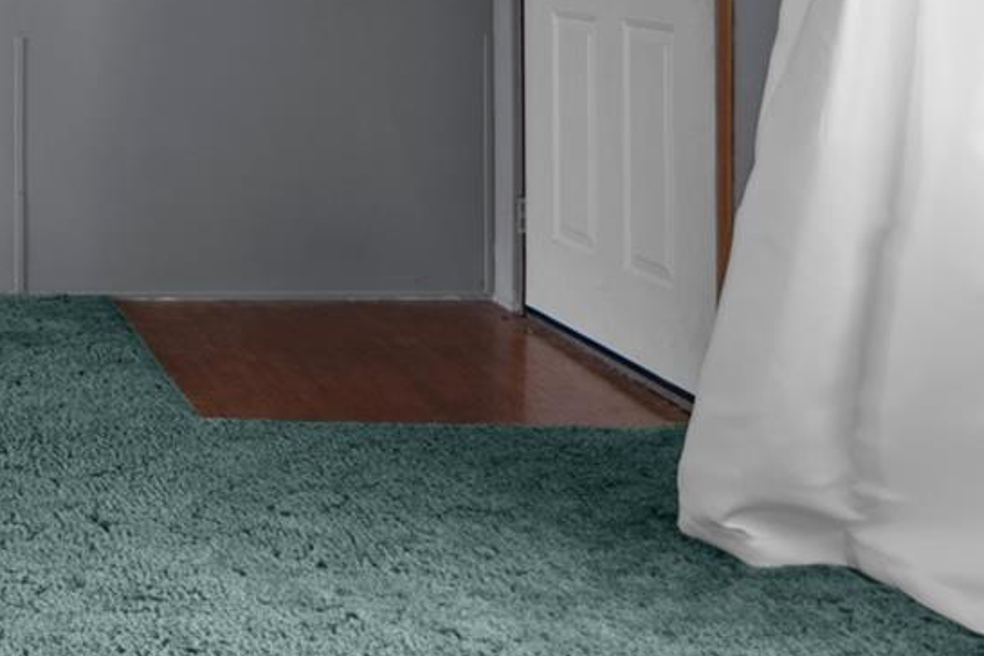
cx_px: -220
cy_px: -50
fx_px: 1640
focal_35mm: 60
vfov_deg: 21.5
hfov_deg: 28.6
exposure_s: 1/10
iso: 100
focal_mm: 16
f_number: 2.8
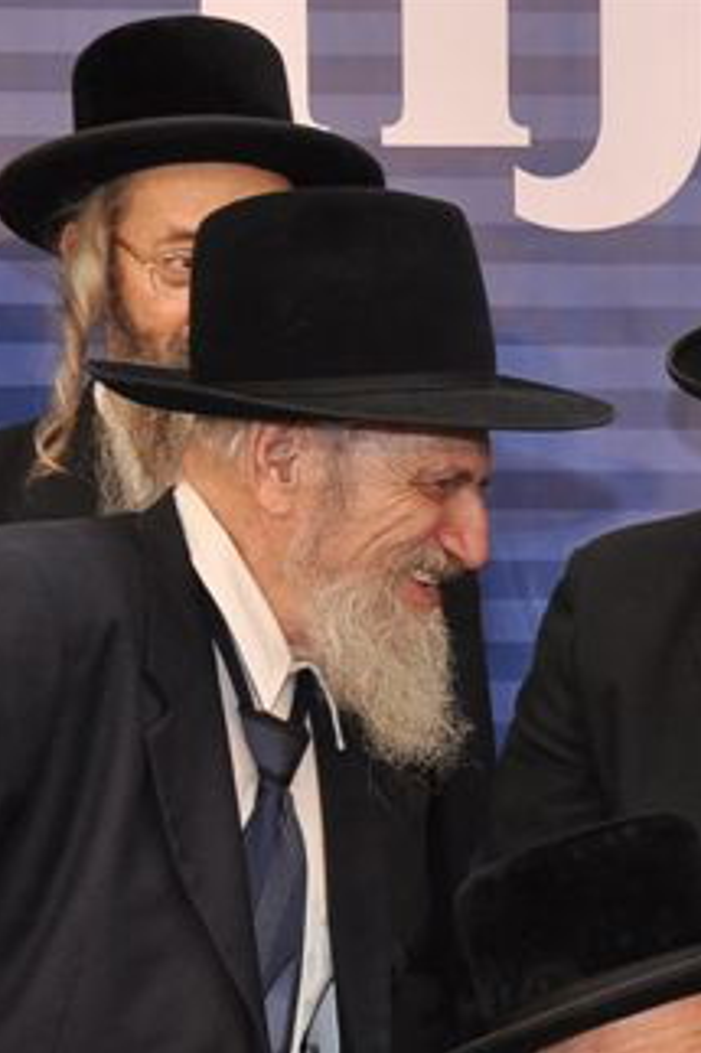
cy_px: 1095
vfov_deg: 13.3
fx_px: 4444
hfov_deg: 8.7
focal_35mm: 152
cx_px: 1174
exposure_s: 1/60
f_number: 5.6
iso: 500
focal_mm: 32
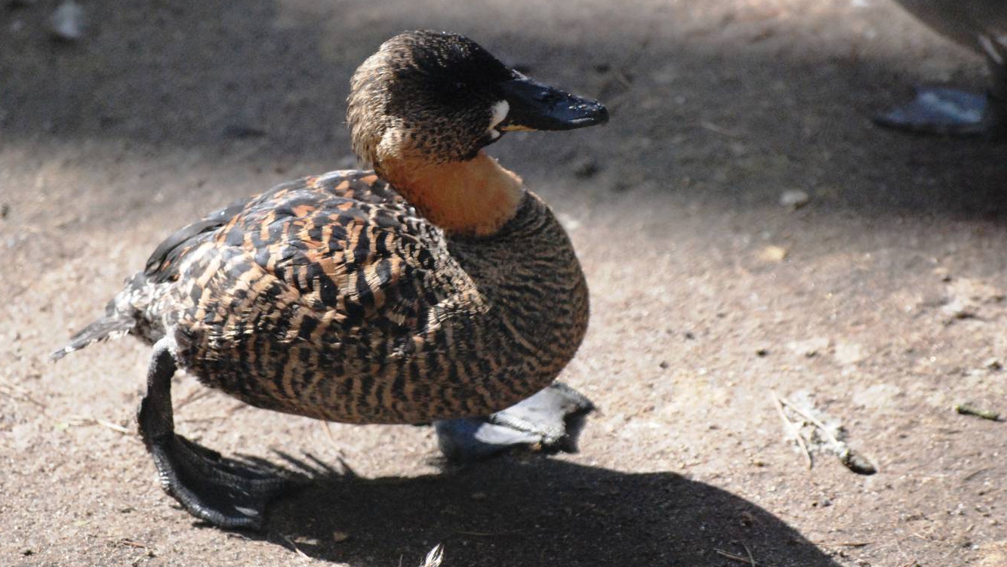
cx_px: 428
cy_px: 243
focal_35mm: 415
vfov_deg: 2.9
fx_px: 11083
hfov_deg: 5.2
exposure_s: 1/1600
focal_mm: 220
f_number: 5.3
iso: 1600
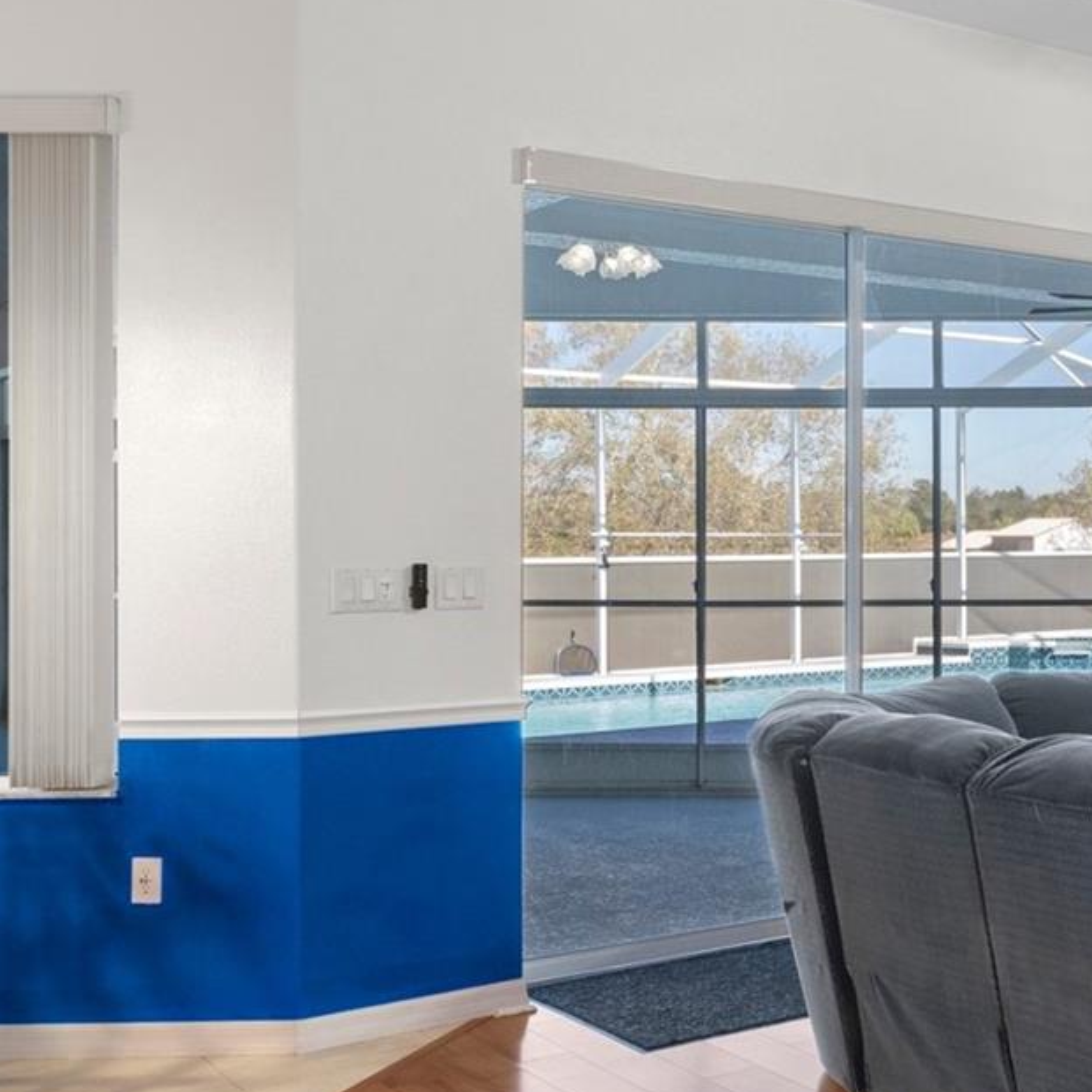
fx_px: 1642
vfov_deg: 36.7
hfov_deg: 30.0
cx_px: 1391
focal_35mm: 46
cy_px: 647
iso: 320
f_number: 8
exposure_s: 1.3
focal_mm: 14
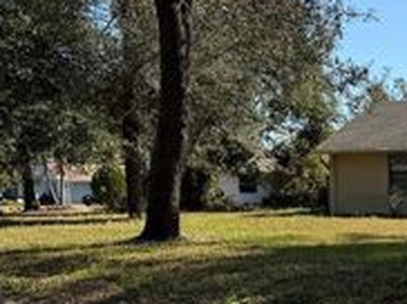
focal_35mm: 66
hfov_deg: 26.7
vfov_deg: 21.2
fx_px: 775
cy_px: 323
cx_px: 463
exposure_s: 1/3597
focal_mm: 6.86
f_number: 1.78
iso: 80
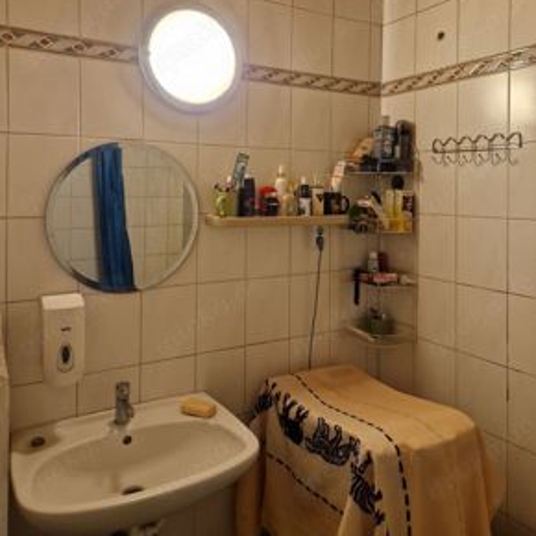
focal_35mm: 28
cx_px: 261
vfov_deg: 56.5
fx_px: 491
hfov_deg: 57.3
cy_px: 196
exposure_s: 1/100
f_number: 1.8
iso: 400
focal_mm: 5.4
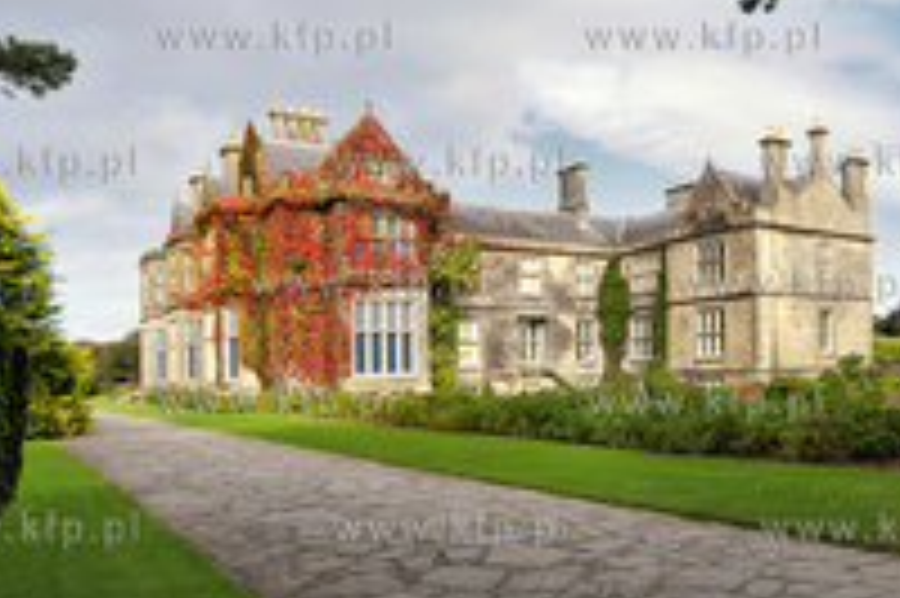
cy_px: 220
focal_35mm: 28
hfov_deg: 63.7
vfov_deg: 45.9
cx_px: 608
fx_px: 699
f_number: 11
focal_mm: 14
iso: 200
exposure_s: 1/100
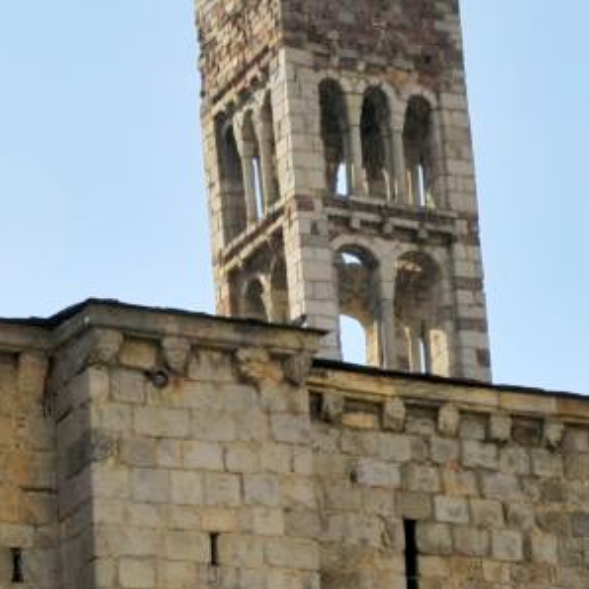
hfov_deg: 9.2
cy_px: 270
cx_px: 595
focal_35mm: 188
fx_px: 3622
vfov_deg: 9.3
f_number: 10
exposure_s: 1/400
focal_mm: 55
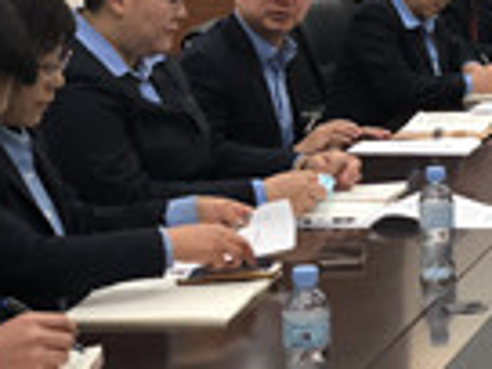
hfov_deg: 12.4
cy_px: 25
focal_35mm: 153
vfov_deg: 9.6
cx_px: 673
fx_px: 2175
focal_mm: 6
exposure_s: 1/33
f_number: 2.4
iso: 125
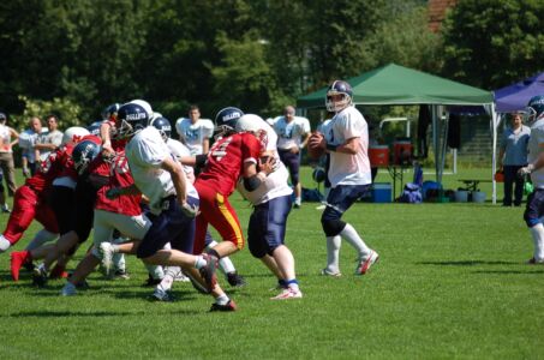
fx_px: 3054
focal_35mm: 202
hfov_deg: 10.2
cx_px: 272
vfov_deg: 6.8
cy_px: 180
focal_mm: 135
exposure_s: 1/1250
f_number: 5
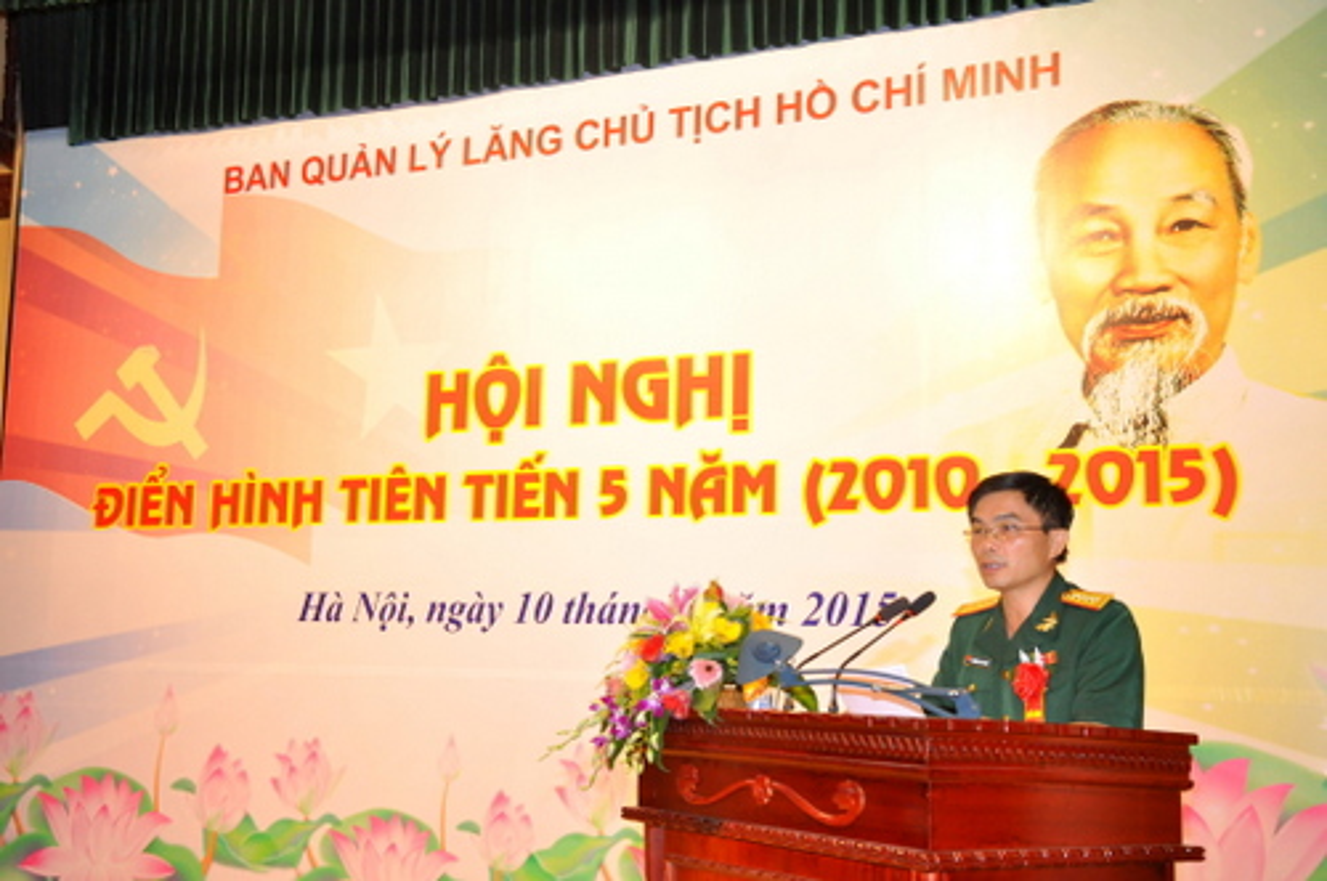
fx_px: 1657
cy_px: 440
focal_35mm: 45
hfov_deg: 43.7
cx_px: 664
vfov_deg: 29.8
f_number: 7.1
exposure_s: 1/60
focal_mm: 30
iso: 1000
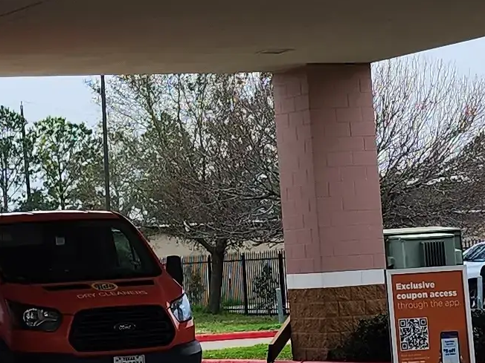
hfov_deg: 14.0
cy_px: 68
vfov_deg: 10.5
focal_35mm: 141
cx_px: 171
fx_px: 1976
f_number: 1.8
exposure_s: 1/164
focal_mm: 6.4
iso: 12
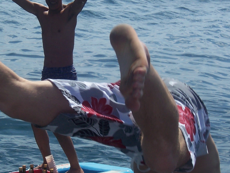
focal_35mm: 139
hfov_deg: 14.2
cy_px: 54
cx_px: 63
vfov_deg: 10.7
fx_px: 924
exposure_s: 1/640
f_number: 6.3
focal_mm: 12
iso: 80
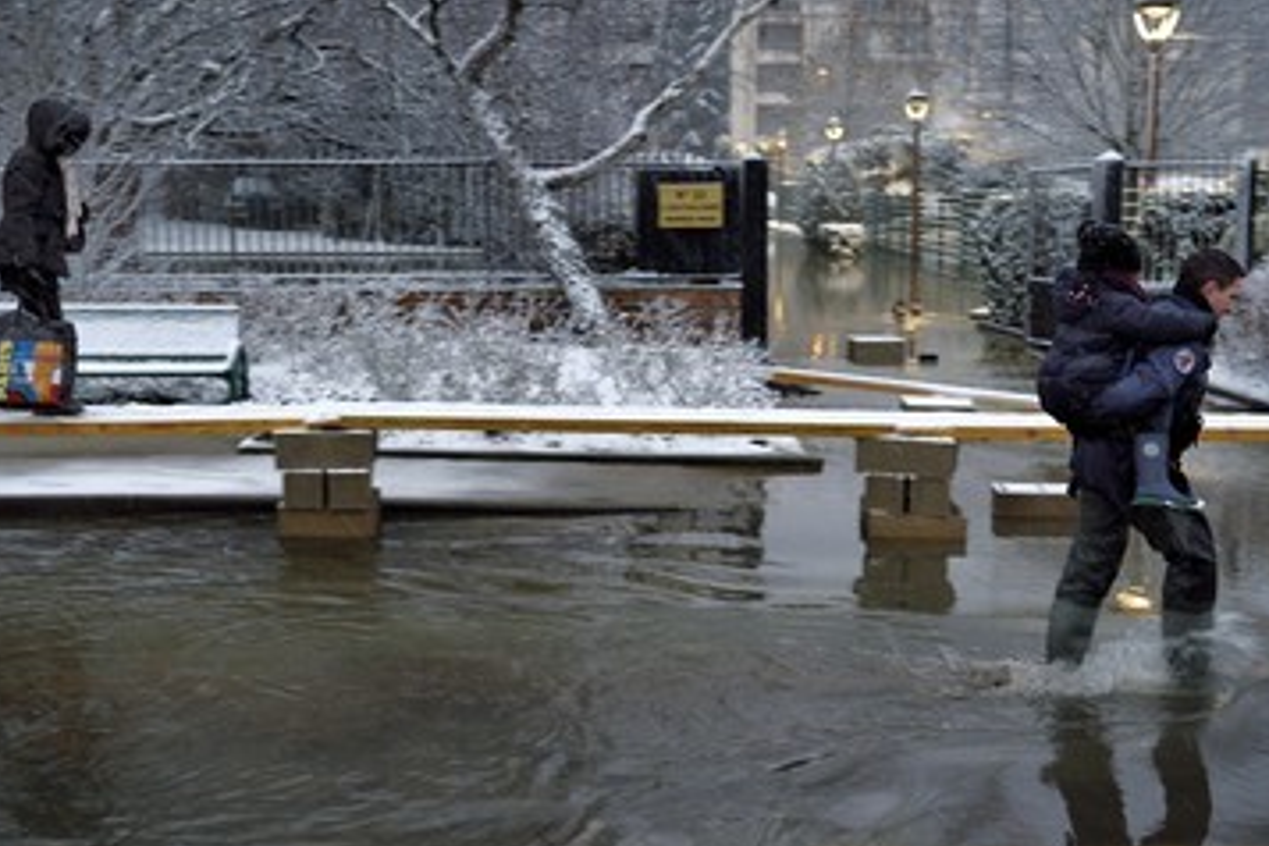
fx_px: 1410
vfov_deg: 33.4
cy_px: 377
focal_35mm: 40
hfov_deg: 48.5
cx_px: 633
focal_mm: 34
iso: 800
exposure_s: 1/40
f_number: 3.5
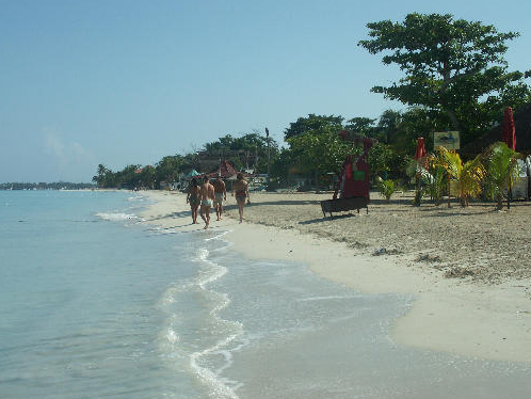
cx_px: 254
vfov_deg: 24.0
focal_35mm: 61
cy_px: 198
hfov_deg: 31.7
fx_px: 936
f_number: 8
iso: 100
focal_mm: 14.65
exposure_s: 1/640
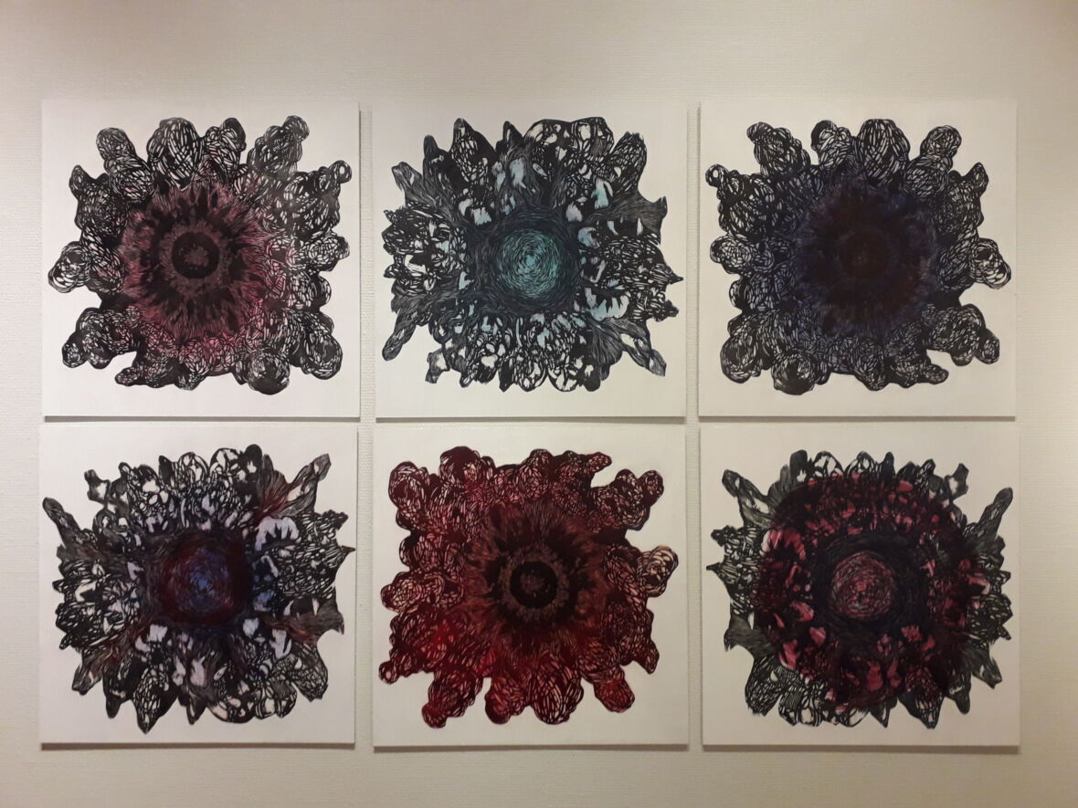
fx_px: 841
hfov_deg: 65.3
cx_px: 539
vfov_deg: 51.4
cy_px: 404
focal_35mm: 27
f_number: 1.9
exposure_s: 1/50
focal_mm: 3.6
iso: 160
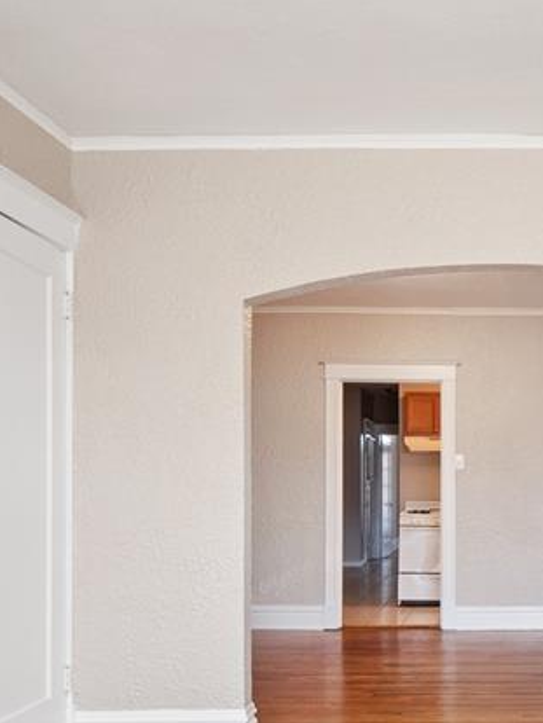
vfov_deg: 47.2
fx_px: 794
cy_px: 538
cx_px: 499
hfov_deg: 35.3
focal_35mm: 38
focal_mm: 8
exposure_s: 1/2
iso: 400
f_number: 8
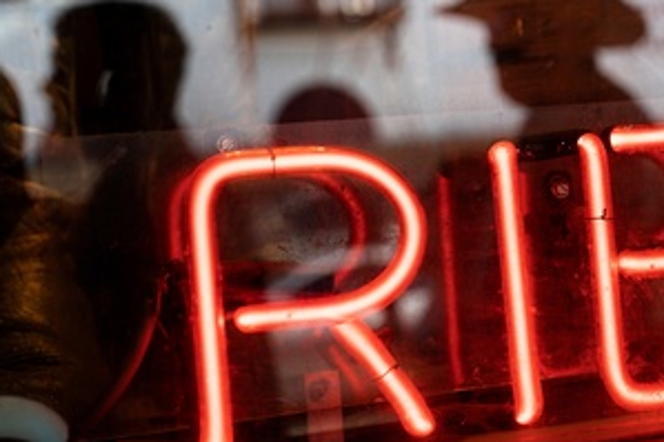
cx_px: 557
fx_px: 1419
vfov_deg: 17.7
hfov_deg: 25.7
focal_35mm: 77
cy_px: 165
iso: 160
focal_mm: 45
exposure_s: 1/125
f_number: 4.5
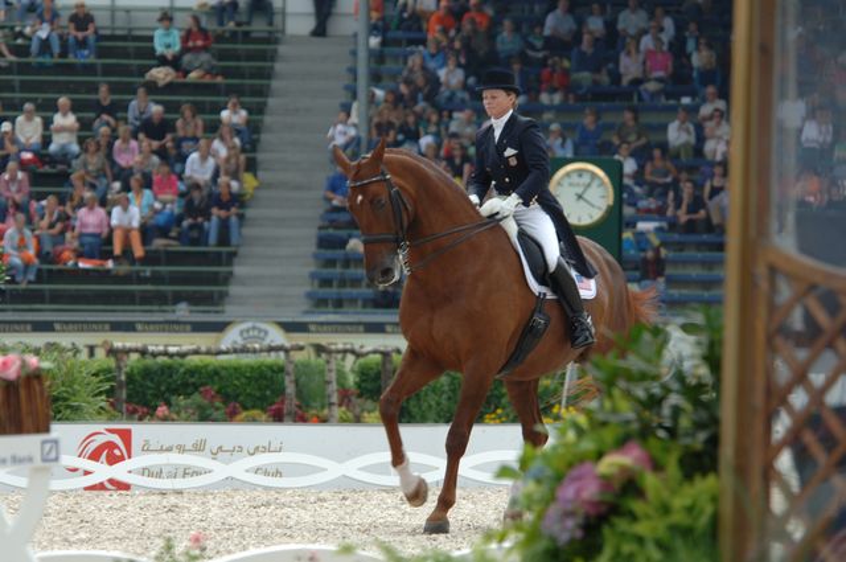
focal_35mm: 330
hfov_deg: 6.3
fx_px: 7745
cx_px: 423
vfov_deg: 4.2
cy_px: 281
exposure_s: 1/500
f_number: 5.6
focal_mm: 220
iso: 200
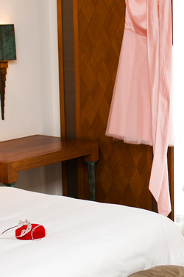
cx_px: 251
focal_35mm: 81
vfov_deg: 25.1
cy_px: 125
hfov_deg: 15.8
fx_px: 622
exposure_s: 1/80
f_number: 4
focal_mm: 28
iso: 400
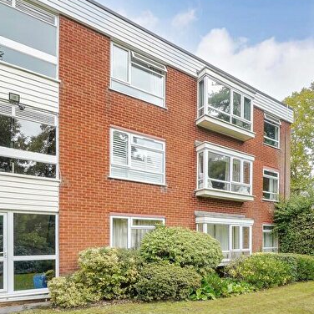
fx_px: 195
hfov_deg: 77.3
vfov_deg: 77.5
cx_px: 179
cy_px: 170
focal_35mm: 19
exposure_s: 1/250
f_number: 8
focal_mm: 12
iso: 500
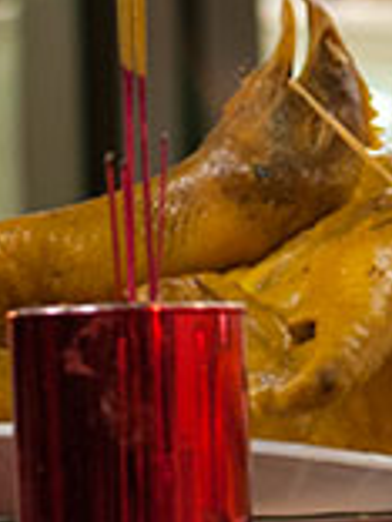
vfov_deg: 10.5
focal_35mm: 188
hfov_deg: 7.9
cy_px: 129
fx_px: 2835
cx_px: 402
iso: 800
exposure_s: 1/60
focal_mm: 35
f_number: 4
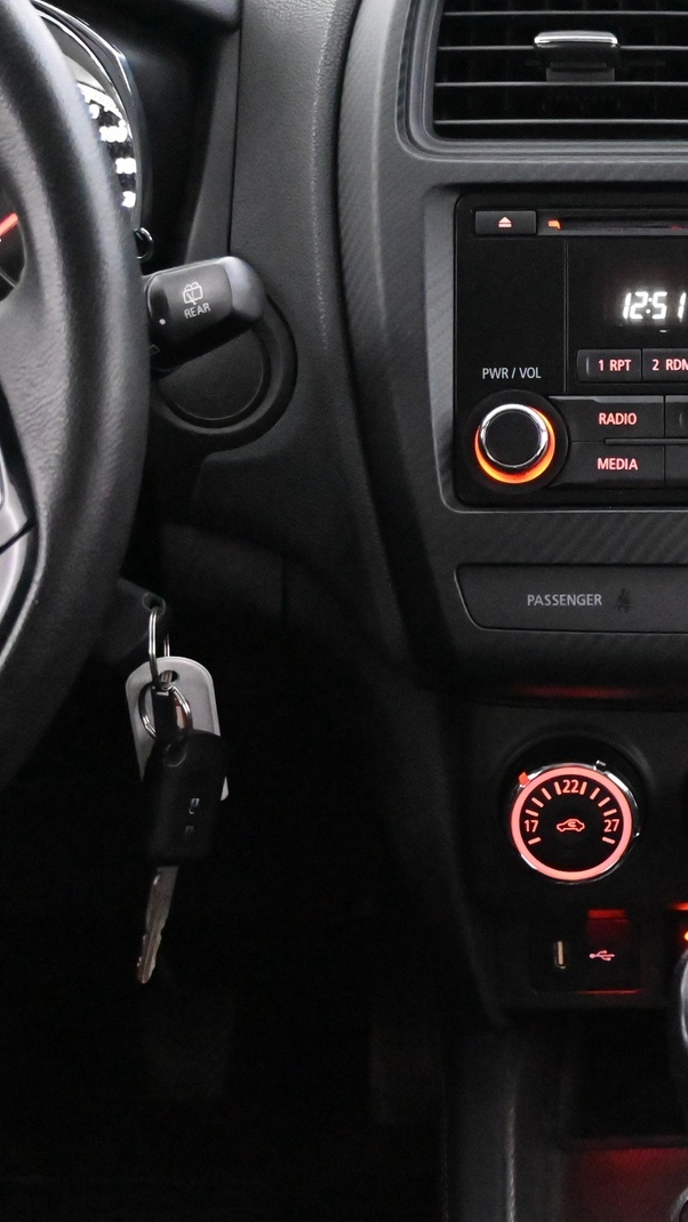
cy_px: 612
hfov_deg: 17.7
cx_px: 783
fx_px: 2121
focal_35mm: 65
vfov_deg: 32.2
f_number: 4.5
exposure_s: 1/40
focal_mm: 27.5
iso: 16000
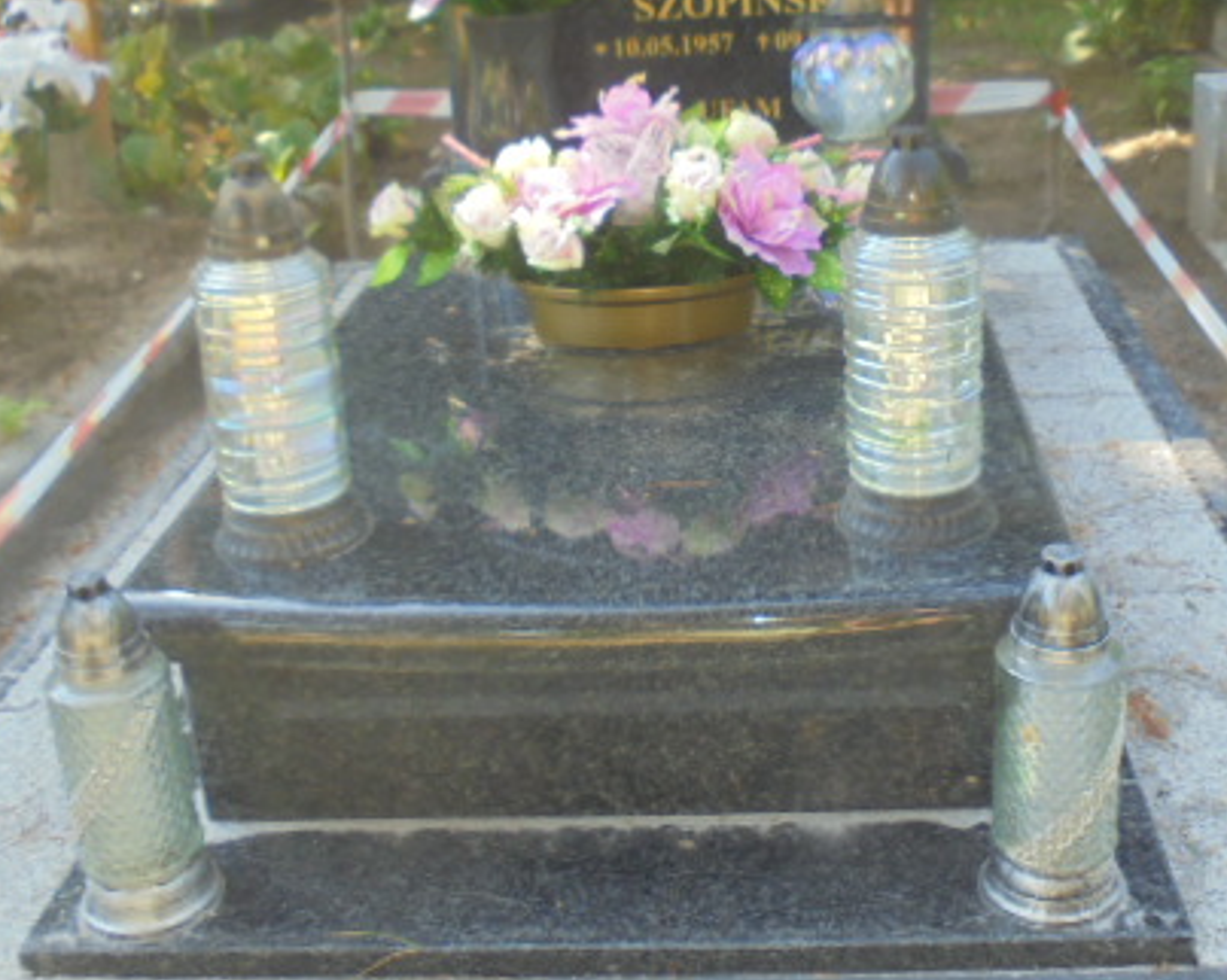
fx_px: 1633
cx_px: 694
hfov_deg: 41.1
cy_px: 329
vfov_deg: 33.1
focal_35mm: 45
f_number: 3.7
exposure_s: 1/60
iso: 100
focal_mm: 5.3
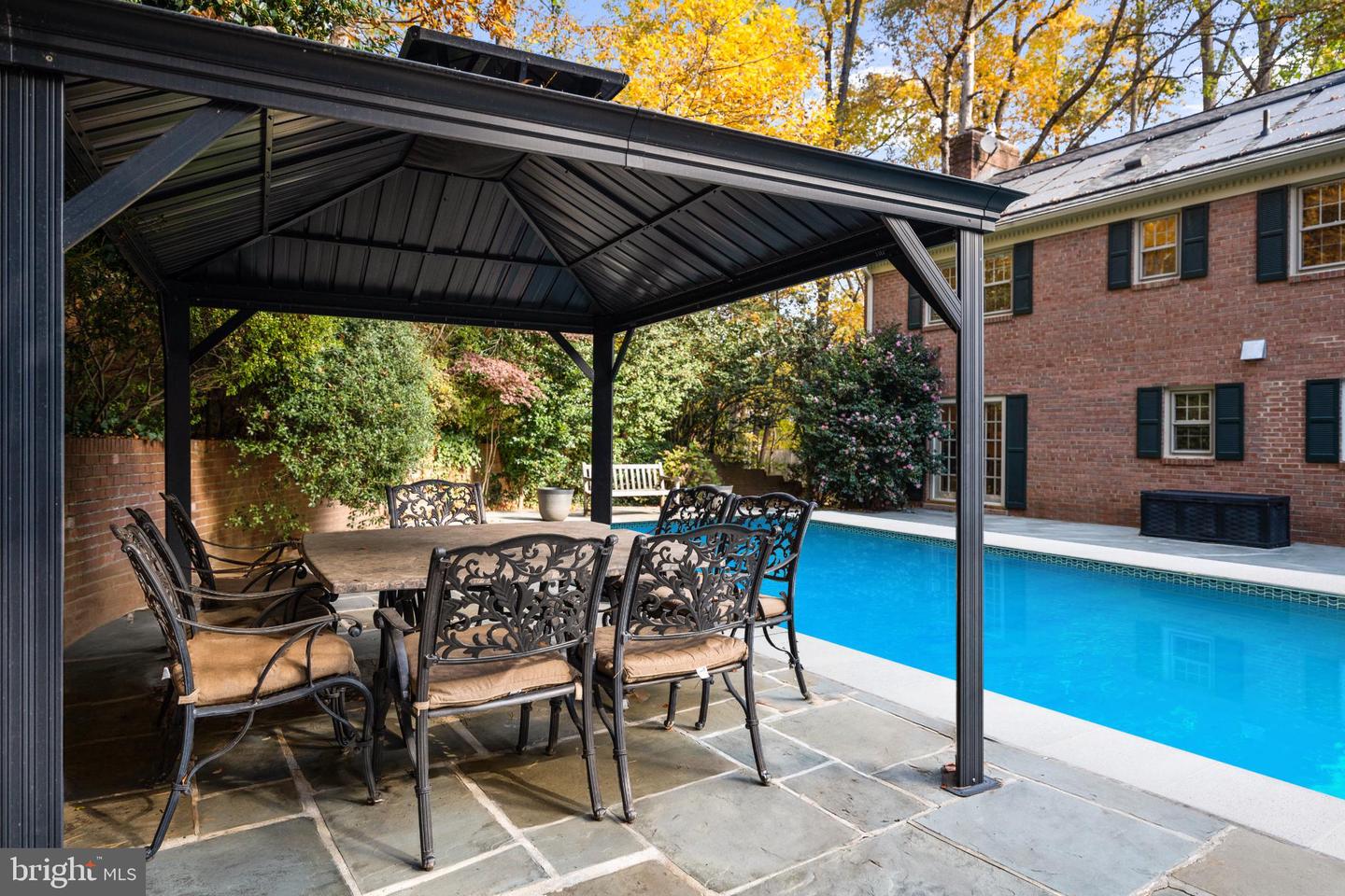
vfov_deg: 59.5
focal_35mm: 21
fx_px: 785
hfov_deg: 81.2
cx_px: 672
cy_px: 448
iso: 200
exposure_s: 1/250
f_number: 2.8
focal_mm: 21
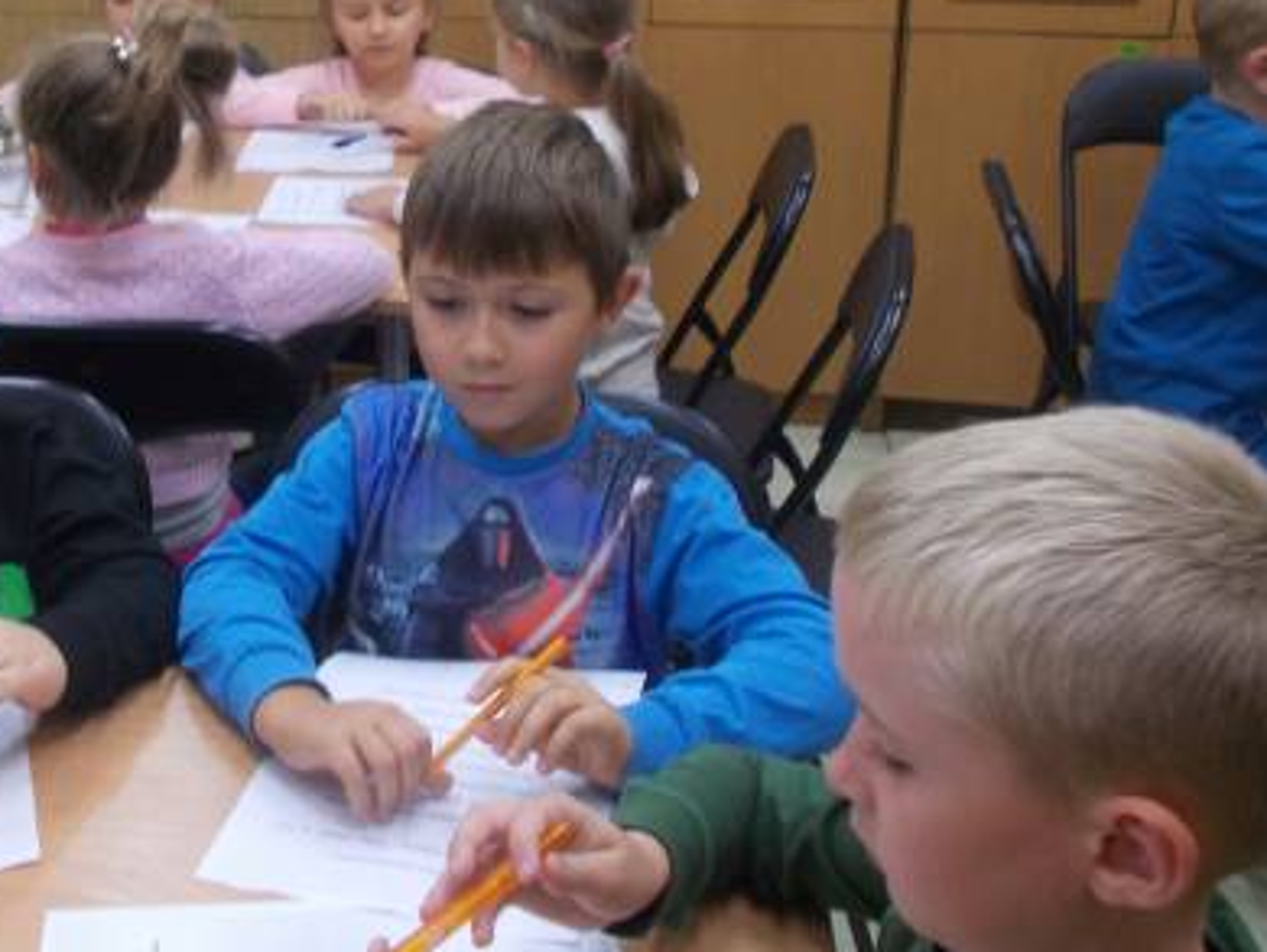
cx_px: 312
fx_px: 1831
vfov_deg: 28.5
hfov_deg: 37.2
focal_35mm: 50
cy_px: 177
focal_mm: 4.6
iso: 200
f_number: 3.2
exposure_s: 1/25
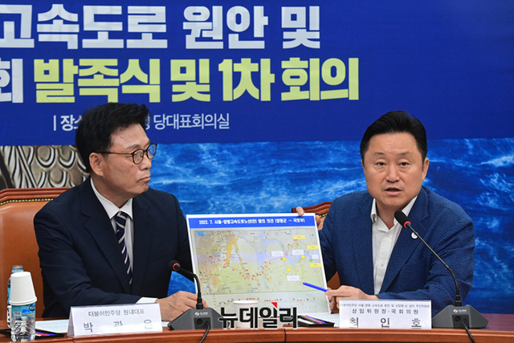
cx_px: 257
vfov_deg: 7.6
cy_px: 172
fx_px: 2570
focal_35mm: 180
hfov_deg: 11.4
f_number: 7.1
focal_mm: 180
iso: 5000
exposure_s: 1/320
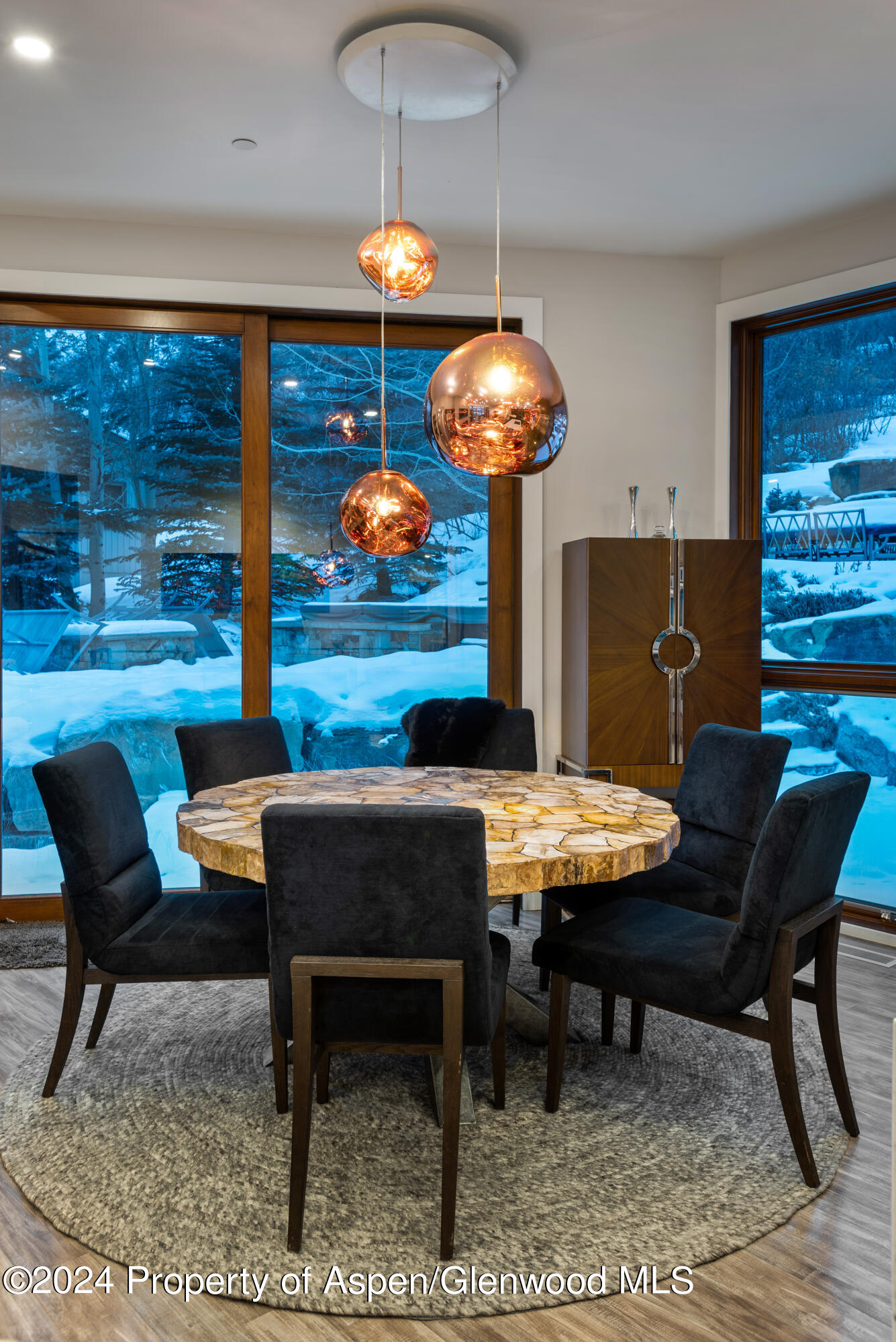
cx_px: 448
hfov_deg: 46.4
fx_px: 1044
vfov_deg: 65.5
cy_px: 671
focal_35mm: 28
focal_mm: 28
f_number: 7.1
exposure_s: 5
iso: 100
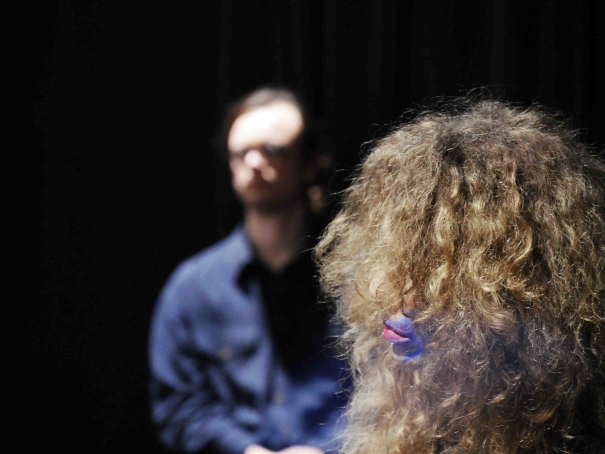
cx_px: 302
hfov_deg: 7.6
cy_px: 227
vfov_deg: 5.7
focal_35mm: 260
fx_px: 4546
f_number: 5.6
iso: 6400
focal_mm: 130
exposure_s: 1/20
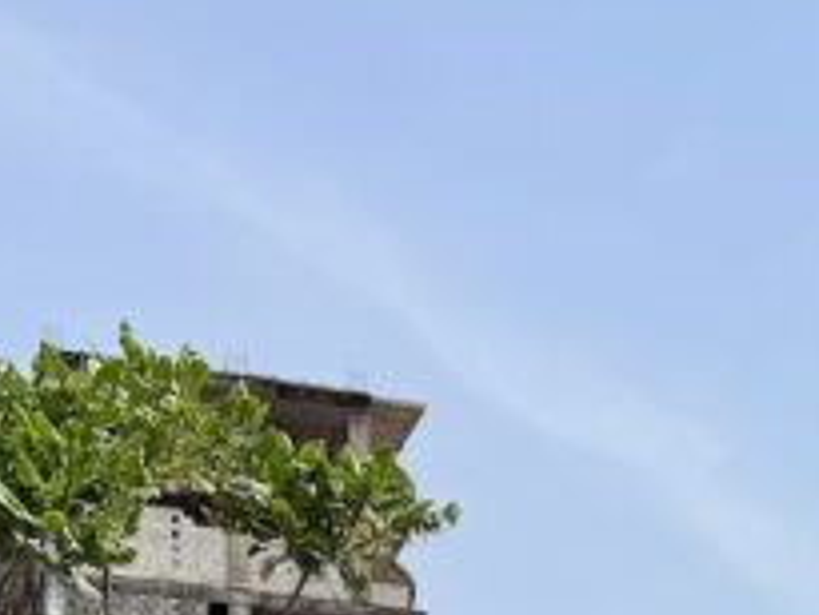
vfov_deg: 9.5
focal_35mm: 136
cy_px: 1534
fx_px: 3220
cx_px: 1310
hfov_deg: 13.5
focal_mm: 6.76
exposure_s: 1/4608
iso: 80
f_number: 1.78
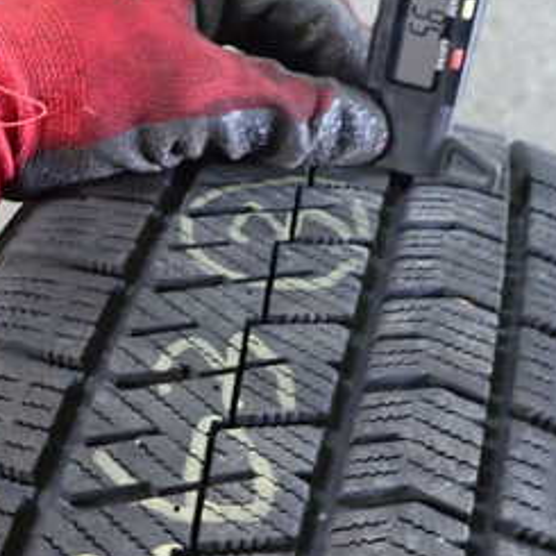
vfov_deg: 26.4
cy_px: 352
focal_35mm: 65
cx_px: 250
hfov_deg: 26.5
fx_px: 1181
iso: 640
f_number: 2.3
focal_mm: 5.4
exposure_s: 1/30
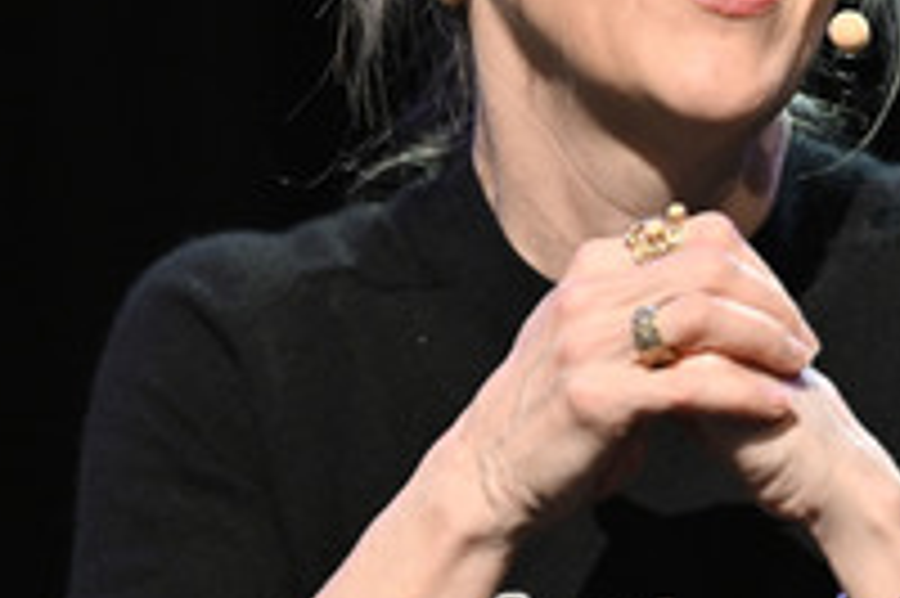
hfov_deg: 4.9
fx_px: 10441
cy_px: 81
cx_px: 727
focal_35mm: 418
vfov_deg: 3.3
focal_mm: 185
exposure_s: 1/320
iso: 1600
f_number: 2.8
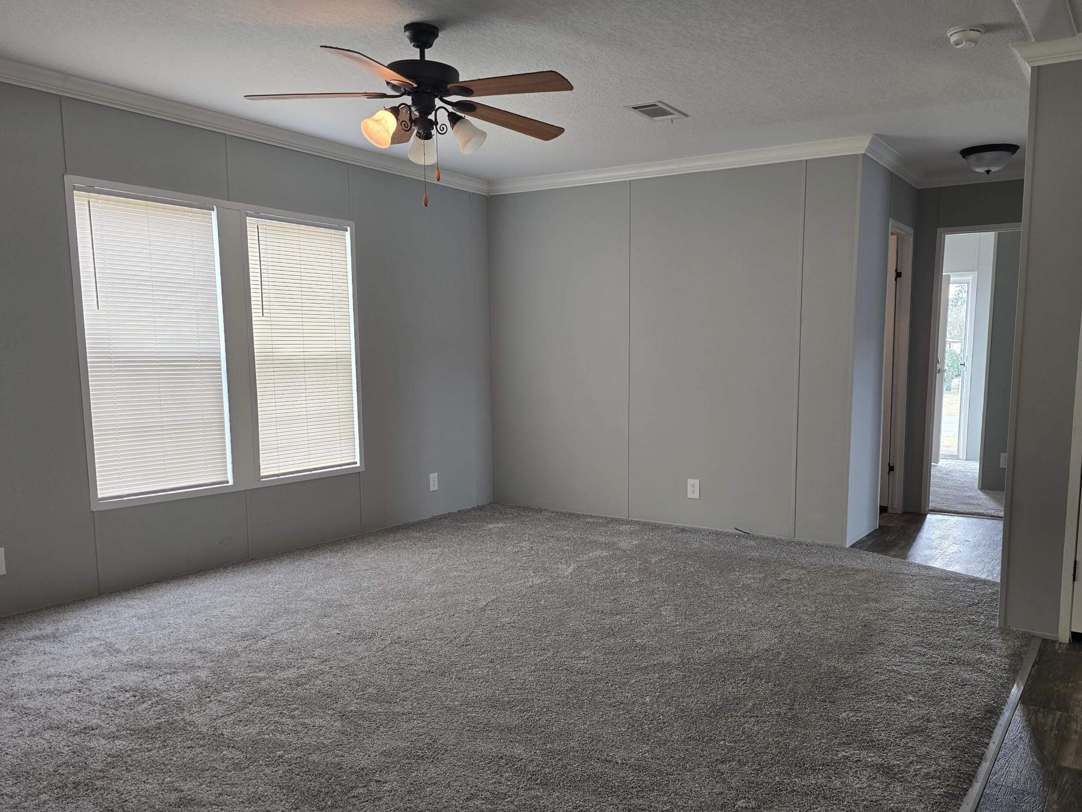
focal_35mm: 28
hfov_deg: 63.3
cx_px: 586
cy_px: 448
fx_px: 875
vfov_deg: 49.7
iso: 40
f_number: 1.7
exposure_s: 1/52
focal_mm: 6.3
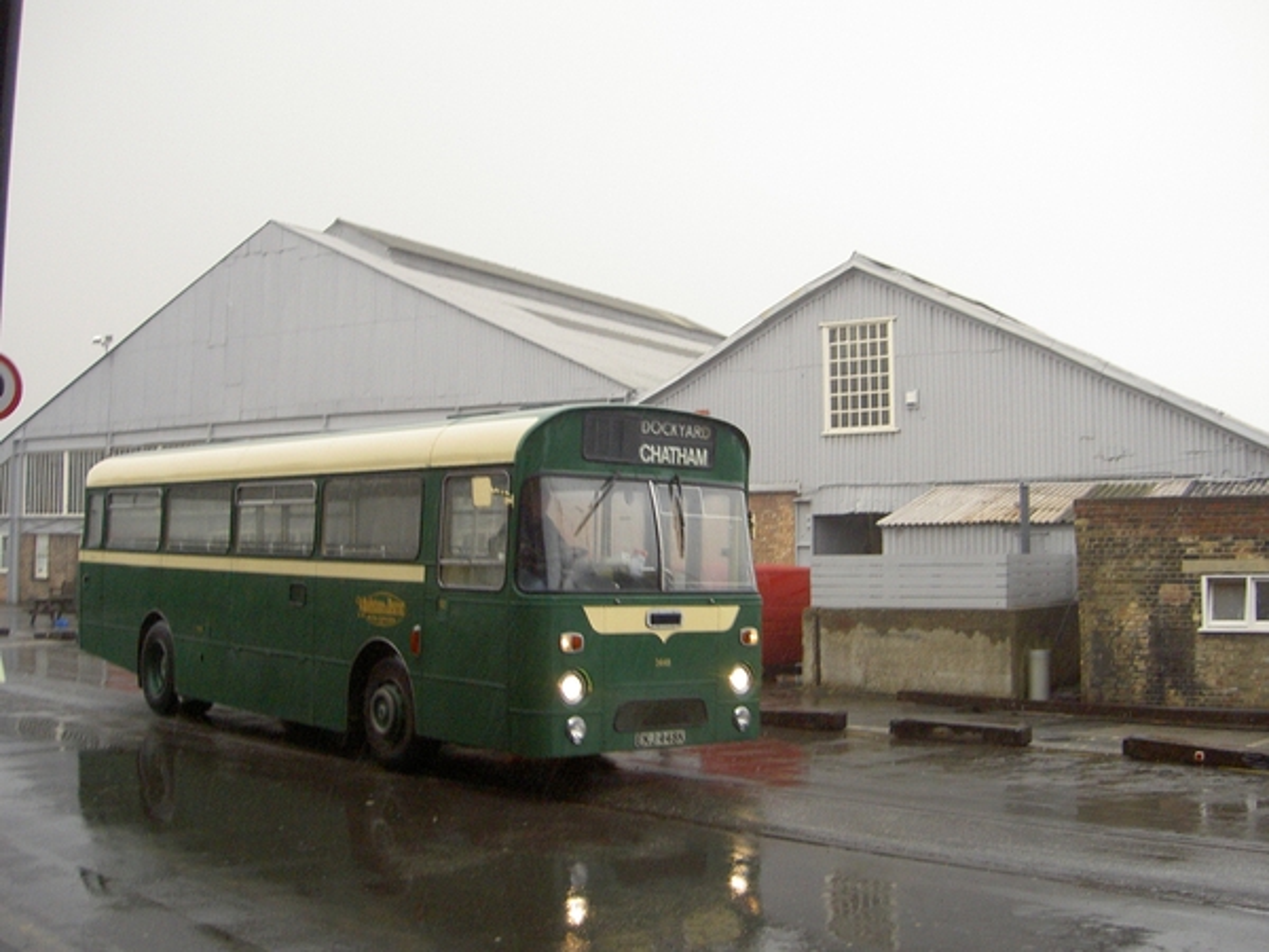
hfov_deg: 47.9
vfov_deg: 36.8
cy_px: 476
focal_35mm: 39
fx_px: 1430
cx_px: 634
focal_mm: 8
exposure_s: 1/125
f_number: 2.8
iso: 200
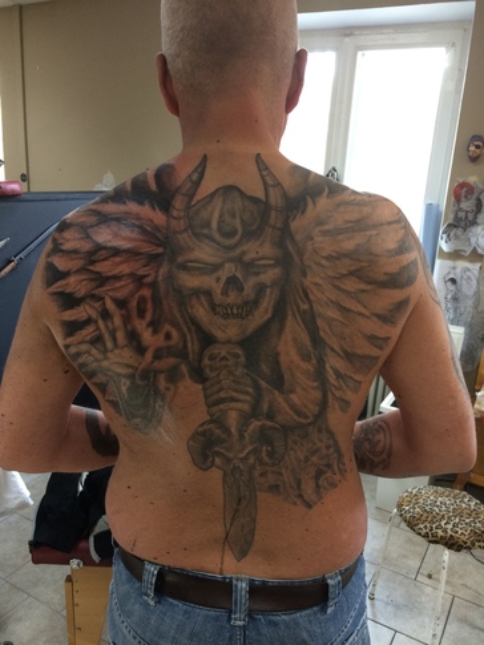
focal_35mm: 30
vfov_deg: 60.0
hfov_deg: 46.8
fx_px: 559
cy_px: 322
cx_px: 242
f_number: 2.2
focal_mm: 4.12
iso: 80
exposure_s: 1/33
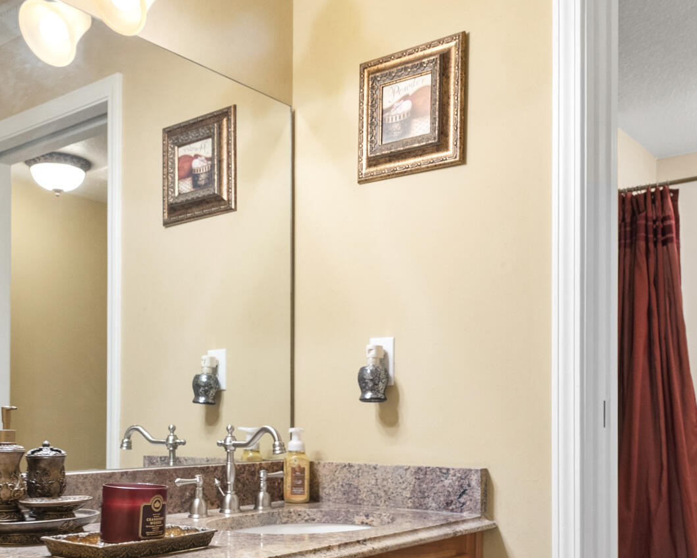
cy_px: 417
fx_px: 836
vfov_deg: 36.1
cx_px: 324
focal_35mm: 41
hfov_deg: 45.2
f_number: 8
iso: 640
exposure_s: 2
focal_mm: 15.2
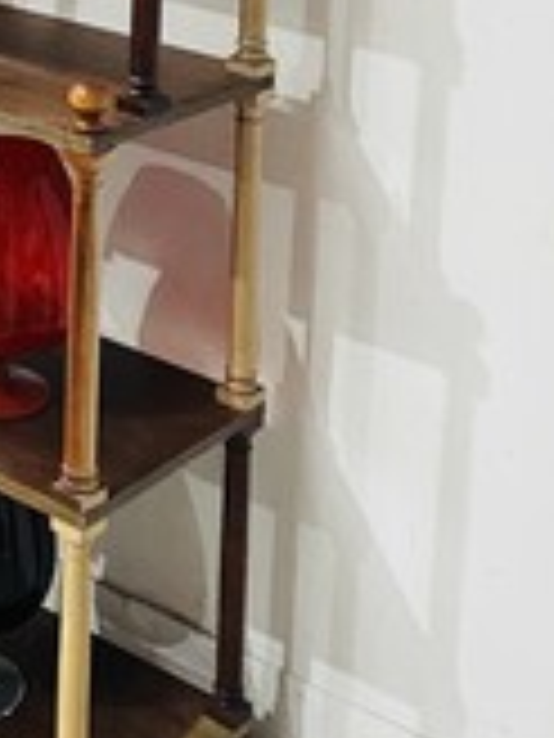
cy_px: -126
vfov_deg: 23.6
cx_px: -9
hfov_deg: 18.8
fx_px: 1622
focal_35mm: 76
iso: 800
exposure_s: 1/30
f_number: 1.8
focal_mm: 4.25
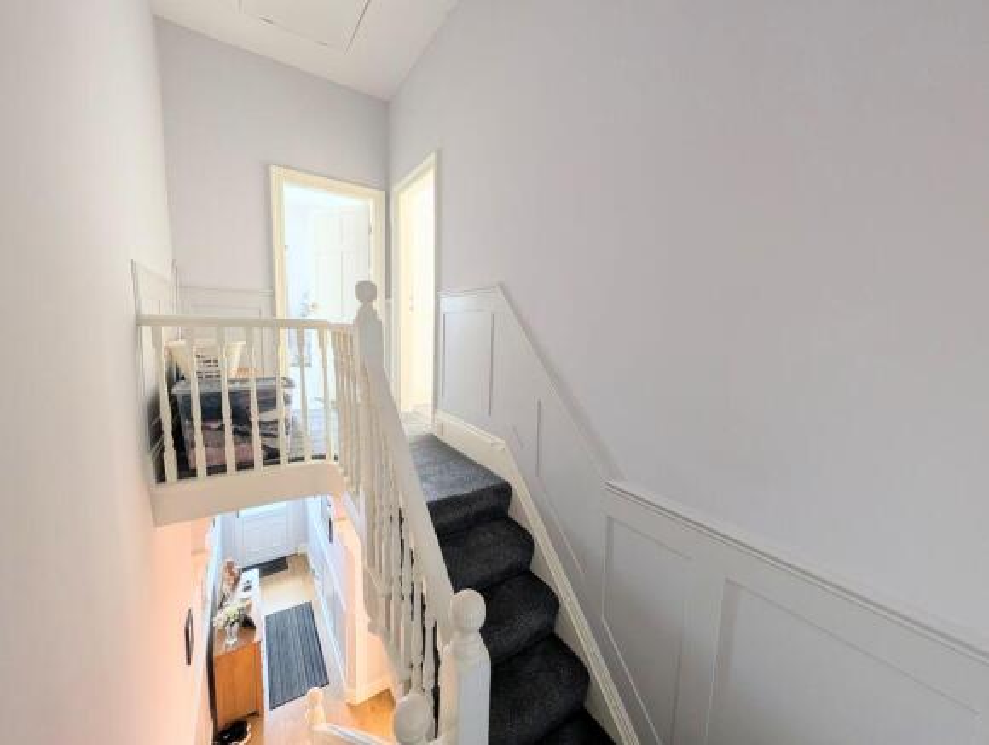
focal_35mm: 12
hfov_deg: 110.4
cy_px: 372
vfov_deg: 94.7
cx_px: 494
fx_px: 343
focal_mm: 2.02
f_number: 1.7
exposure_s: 1/39.7
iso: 190
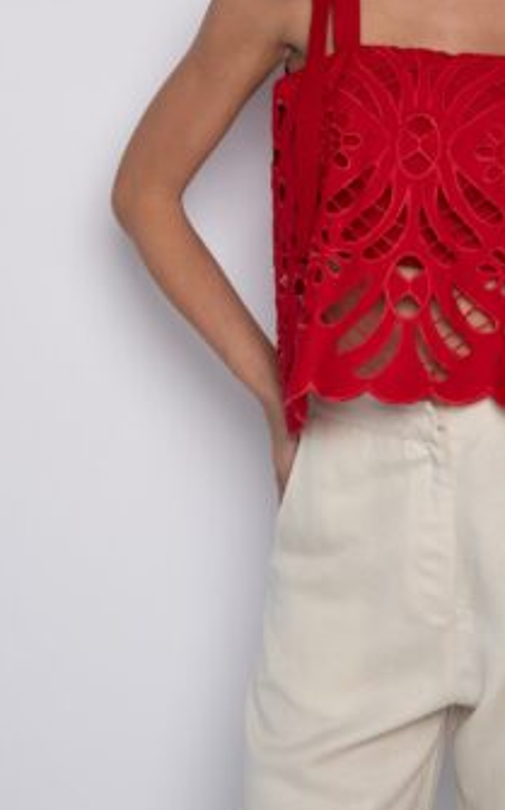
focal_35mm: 95
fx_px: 2095
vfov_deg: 21.8
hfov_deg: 13.6
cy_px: 258
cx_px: 437
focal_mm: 52
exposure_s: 1/160
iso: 250
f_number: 4
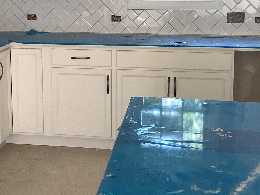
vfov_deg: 24.4
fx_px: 443
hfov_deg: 32.6
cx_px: 98
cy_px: 37
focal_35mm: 59
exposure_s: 1/50
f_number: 2.4
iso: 80
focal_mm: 3.3
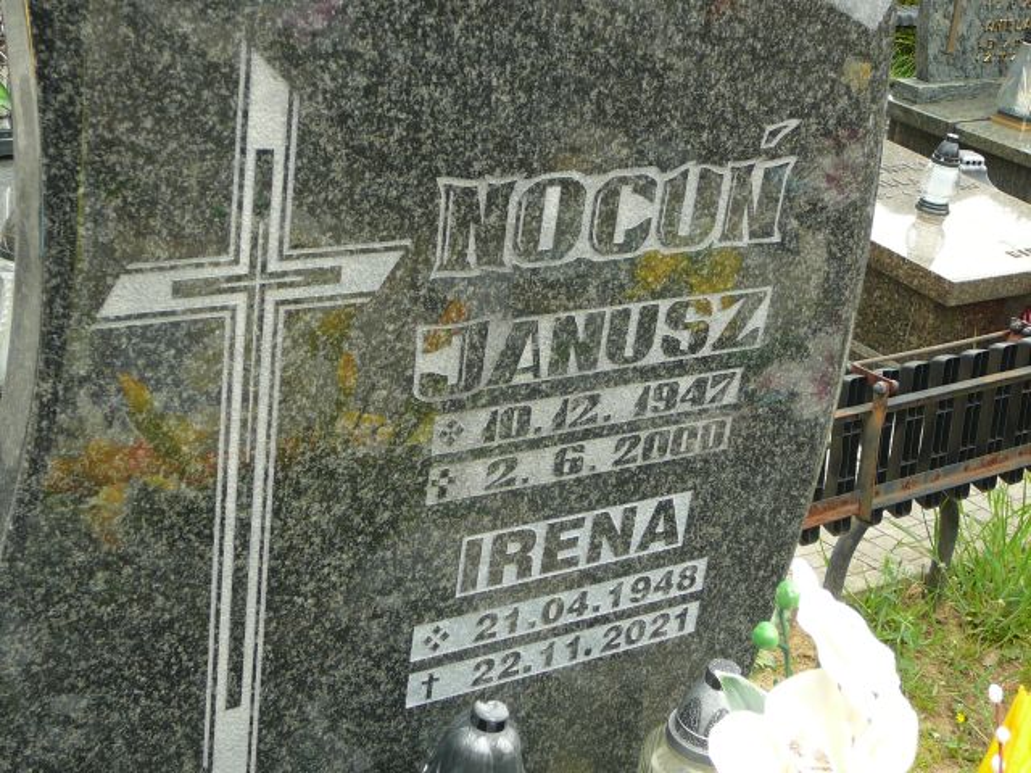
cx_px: 516
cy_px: 386
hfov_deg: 36.8
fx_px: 1549
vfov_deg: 28.0
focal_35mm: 52
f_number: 3.4
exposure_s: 1/80
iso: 80
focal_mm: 7.8
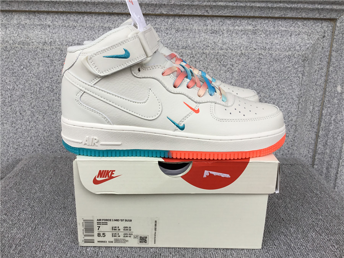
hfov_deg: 58.4
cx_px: 172
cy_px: 129
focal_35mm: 31
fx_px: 308
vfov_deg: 45.4
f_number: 2.4
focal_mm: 3.3
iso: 25
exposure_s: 1/128
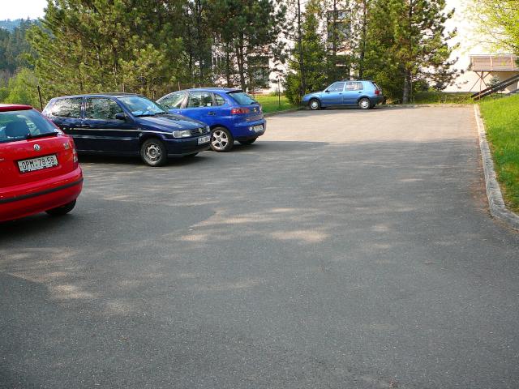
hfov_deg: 52.6
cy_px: 194
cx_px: 260
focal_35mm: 35
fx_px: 525
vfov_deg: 40.7
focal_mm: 5.2
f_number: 2.8
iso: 80
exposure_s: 1/400
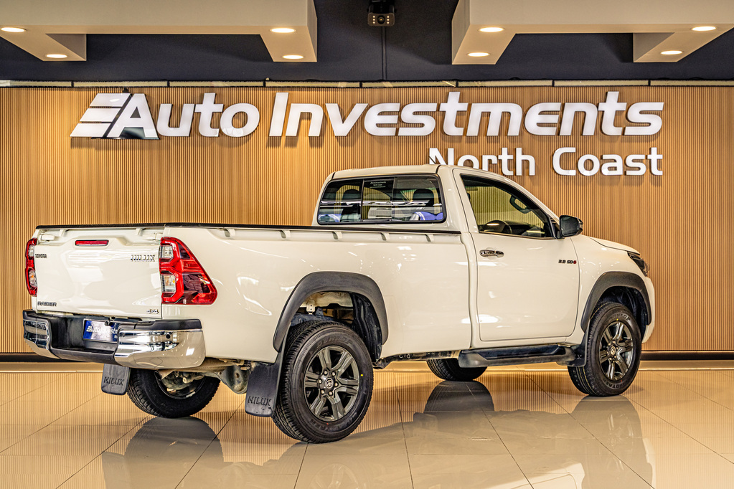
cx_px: 367
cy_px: 244
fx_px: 1223
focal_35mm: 60
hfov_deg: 33.4
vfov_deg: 22.6
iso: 640
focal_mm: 60
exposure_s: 1/200
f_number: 5.6
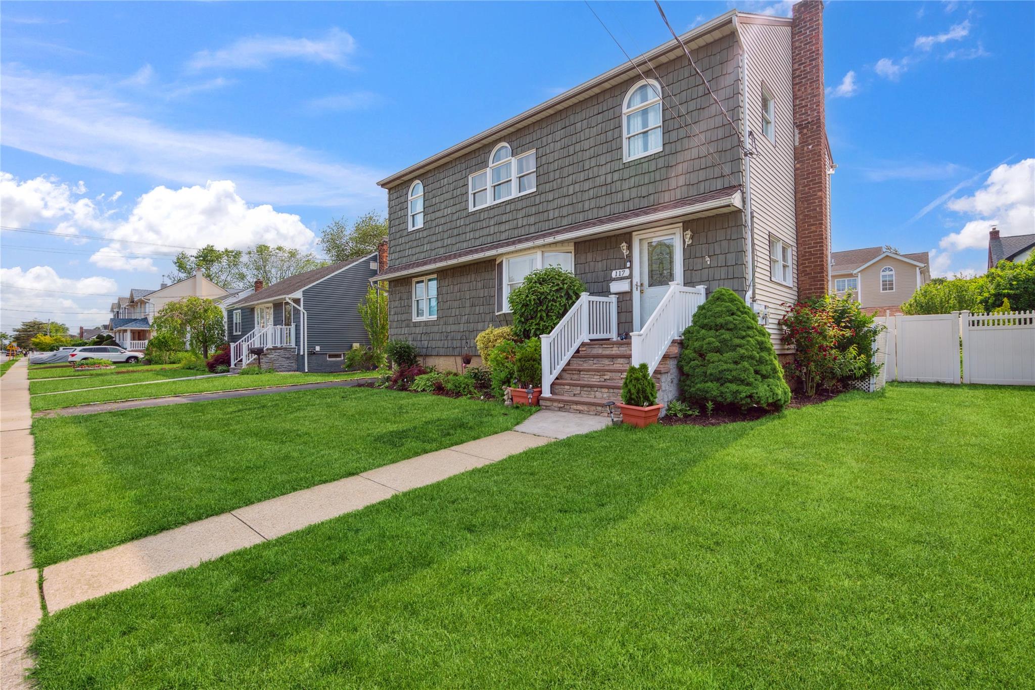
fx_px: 460
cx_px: 518
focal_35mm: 16
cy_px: 345
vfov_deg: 73.7
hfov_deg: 96.7
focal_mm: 16
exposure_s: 1/200
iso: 100
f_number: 5.6
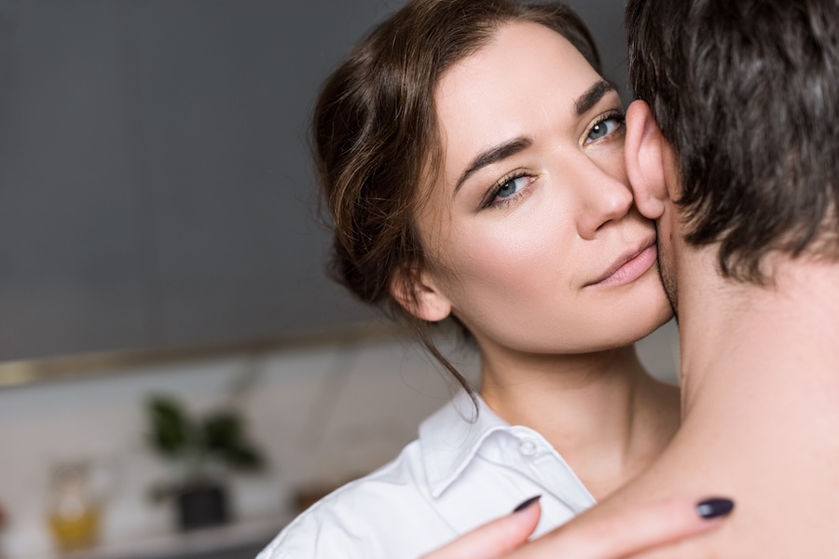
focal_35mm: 50
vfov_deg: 27.0
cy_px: 280
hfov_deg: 39.6
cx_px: 420
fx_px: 1165
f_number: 3.2
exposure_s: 1/200
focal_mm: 50
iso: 250
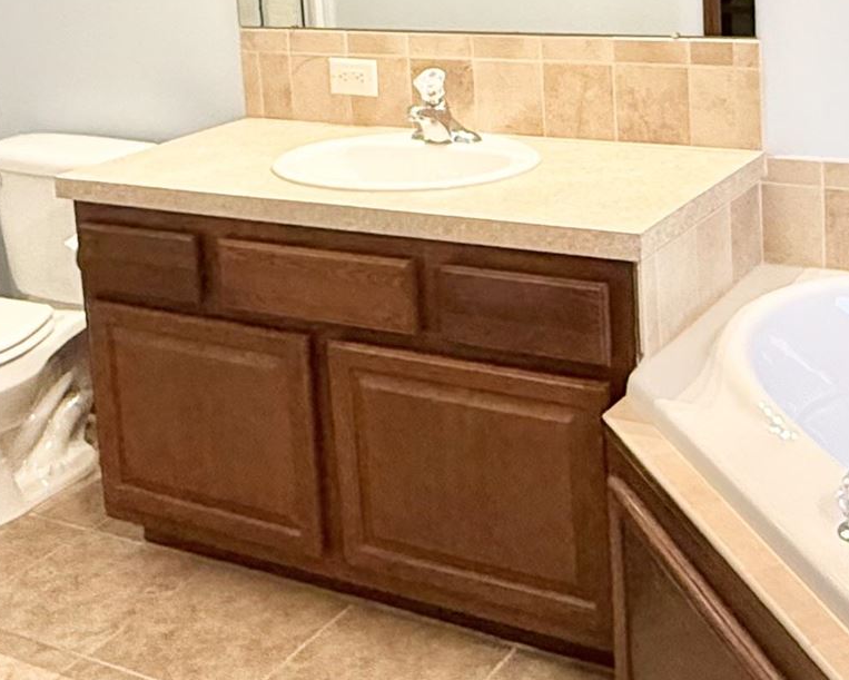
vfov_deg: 26.5
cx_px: 519
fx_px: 1383
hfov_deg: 34.0
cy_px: 39
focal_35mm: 55
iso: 400
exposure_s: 1/60
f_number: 2.2
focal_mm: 2.22
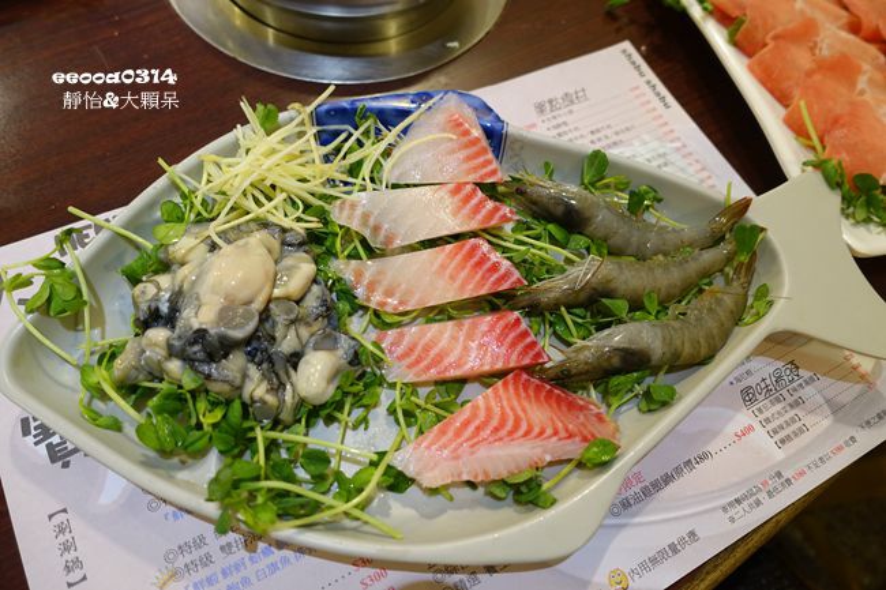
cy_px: 295
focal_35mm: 25
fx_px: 615
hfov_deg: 71.5
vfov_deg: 51.3
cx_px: 443
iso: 400
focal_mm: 9.26
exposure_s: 1/30
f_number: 2
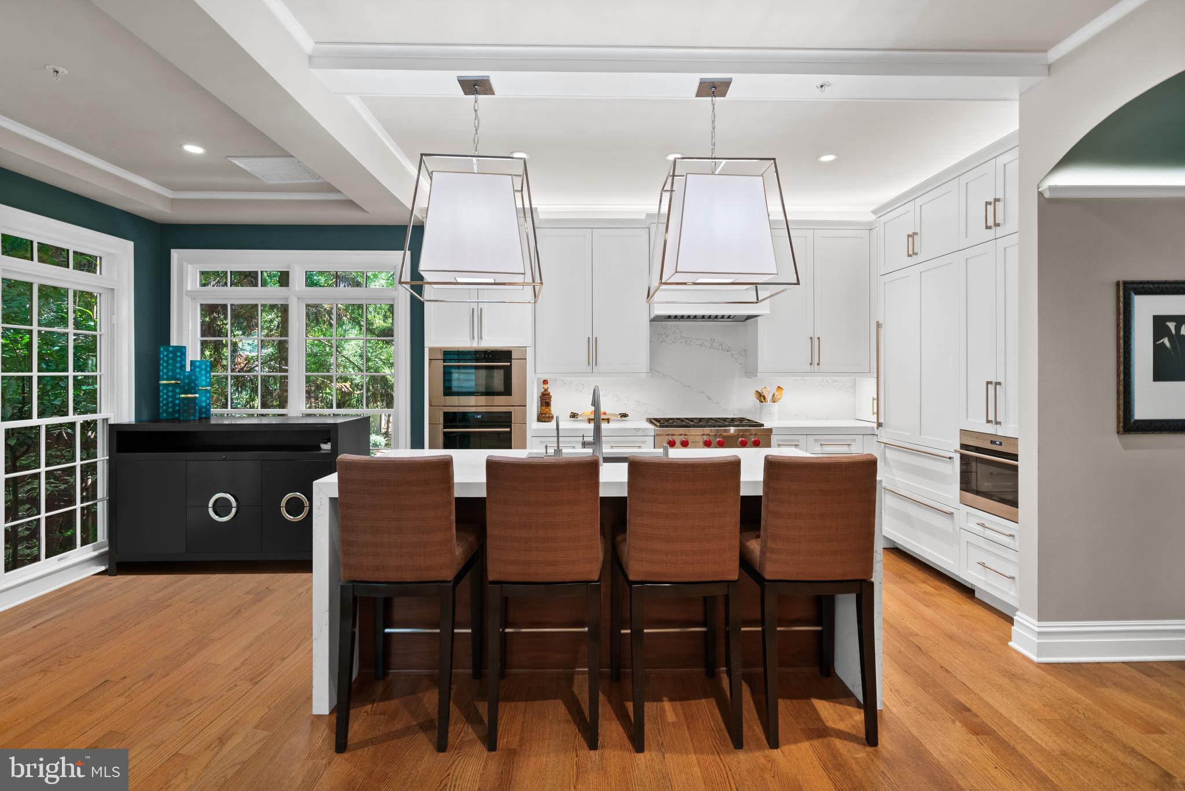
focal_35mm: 16
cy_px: 396
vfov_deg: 73.8
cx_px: 592
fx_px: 527
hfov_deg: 96.7
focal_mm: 16
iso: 800
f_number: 4
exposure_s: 1/8
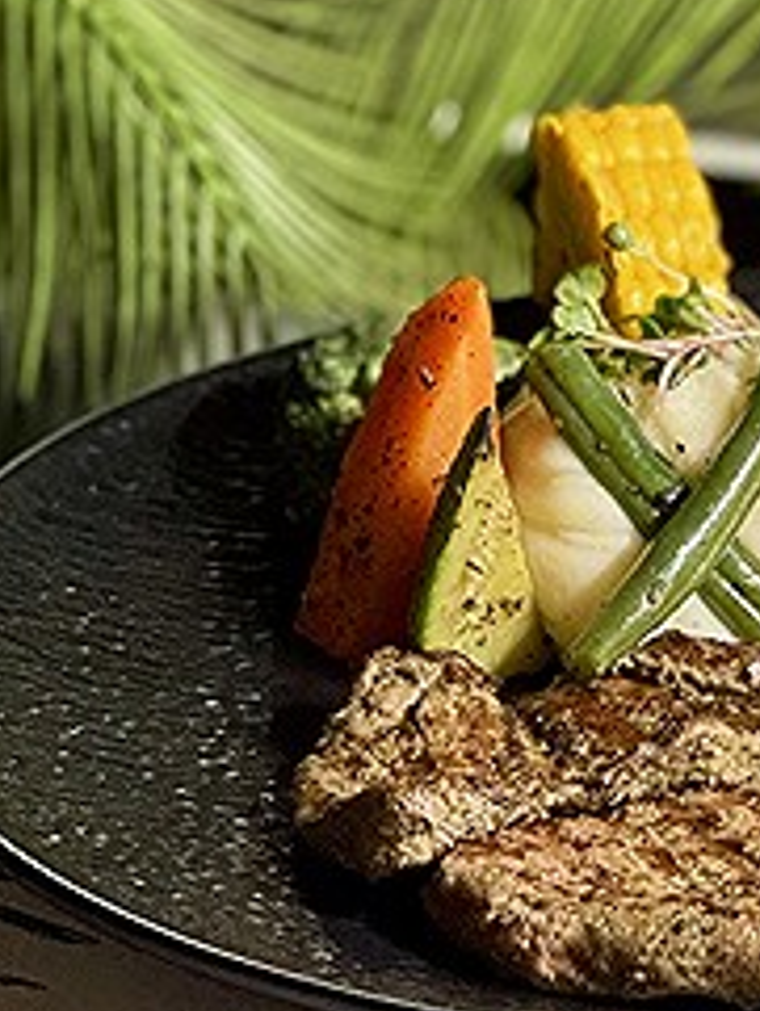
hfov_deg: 5.0
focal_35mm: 299
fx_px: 8745
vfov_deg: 6.6
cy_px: 457
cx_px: 764
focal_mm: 15.66
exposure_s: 1/50
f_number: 2.8
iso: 400
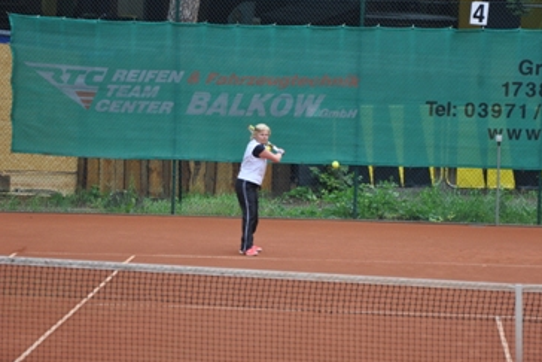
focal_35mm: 194
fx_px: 2916
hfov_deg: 10.6
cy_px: 164
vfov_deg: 7.1
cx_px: 271
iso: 200
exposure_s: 1/125
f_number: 5.6
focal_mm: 105
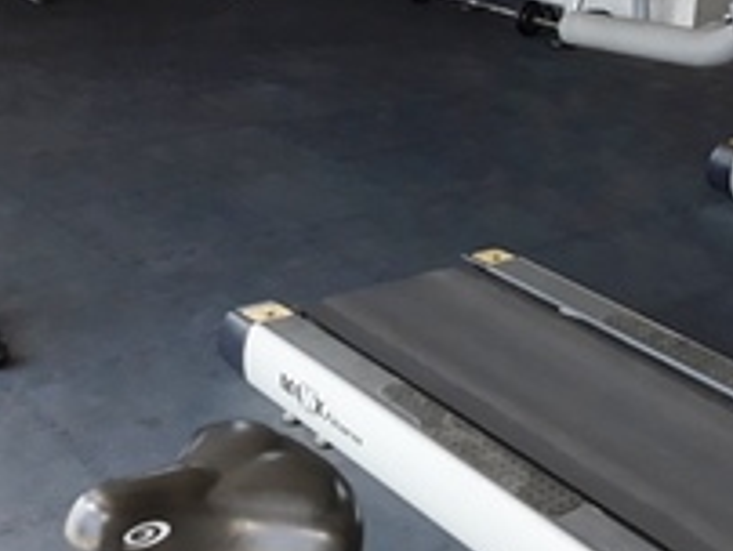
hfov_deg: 30.8
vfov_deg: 23.7
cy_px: 114
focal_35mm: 61
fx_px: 1293
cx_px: 593
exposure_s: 1/33
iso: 125
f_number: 1.9
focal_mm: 3.6
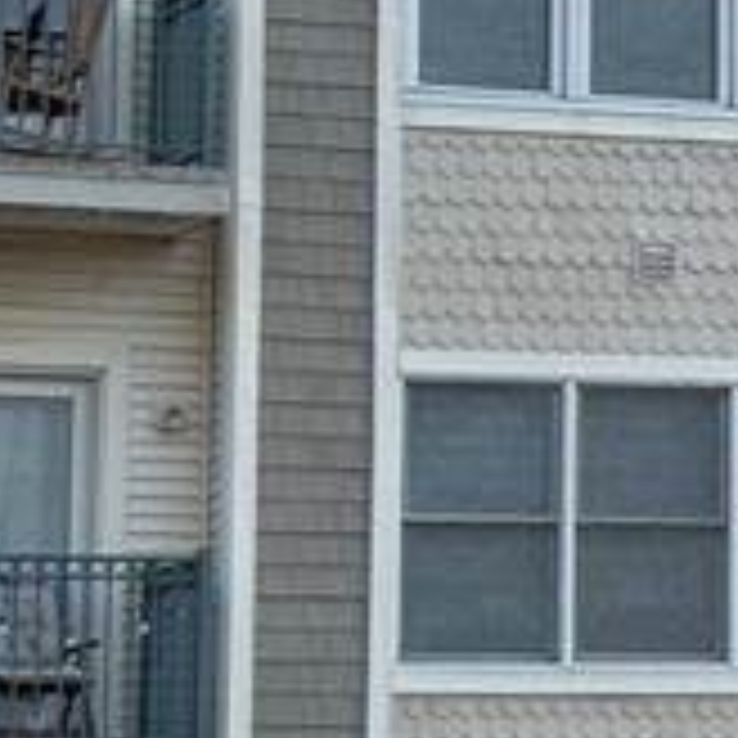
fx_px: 6392
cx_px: 2138
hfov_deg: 6.1
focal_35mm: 265
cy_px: 243
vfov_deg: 6.6
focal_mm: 6.76
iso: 64
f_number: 1.78
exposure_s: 1/2667
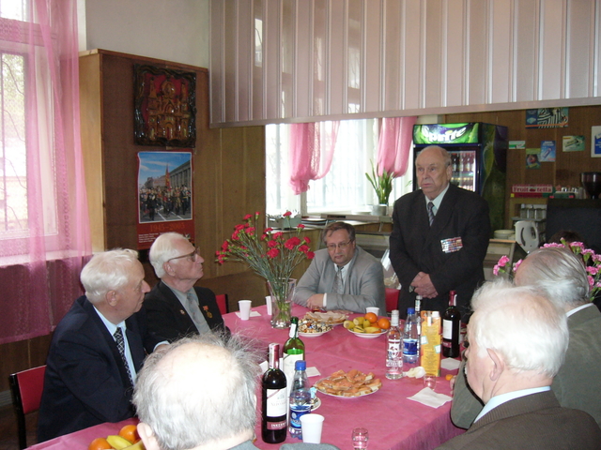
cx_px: 300
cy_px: 225
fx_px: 608
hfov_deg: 52.6
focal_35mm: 35
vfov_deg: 40.7
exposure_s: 1/60
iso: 200
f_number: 2.8
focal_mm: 5.8
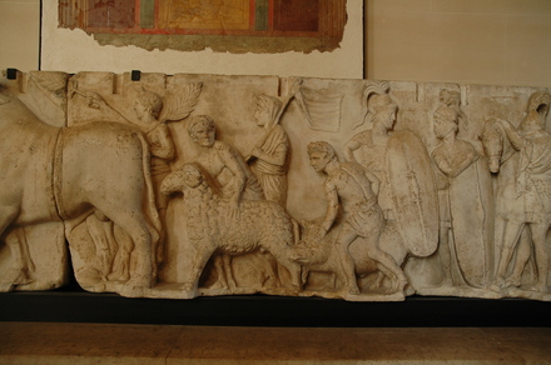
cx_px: 276
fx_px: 504
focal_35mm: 33
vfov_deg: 39.9
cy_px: 182
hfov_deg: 57.3
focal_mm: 22
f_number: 3.8
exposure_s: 1/45
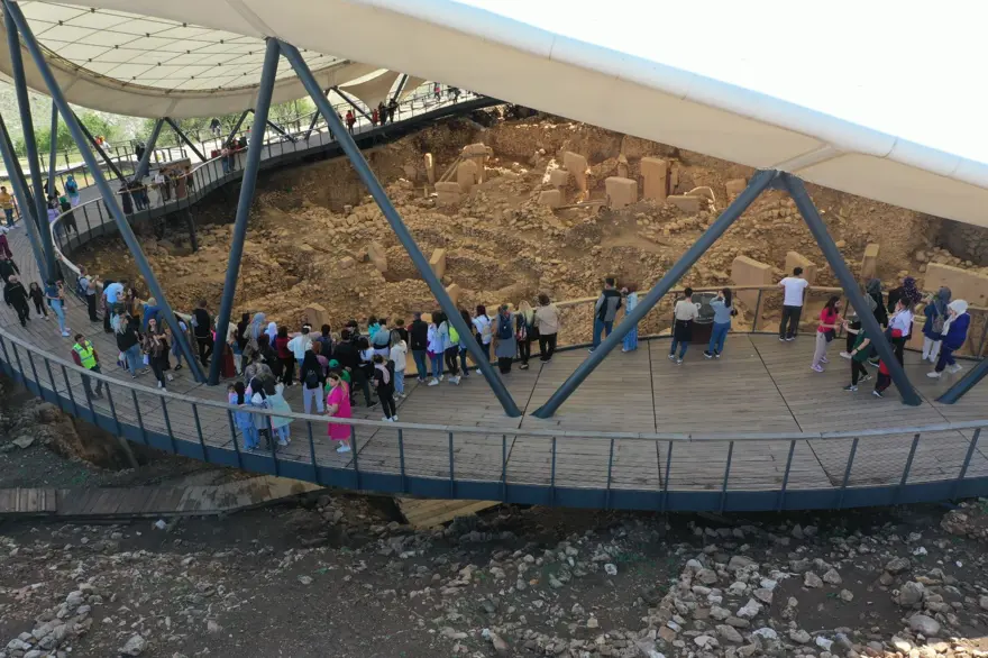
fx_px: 768
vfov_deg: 46.4
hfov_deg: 65.5
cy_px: 329
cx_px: 494
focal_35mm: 28
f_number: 5
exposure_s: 1/200
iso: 100
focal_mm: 10.26
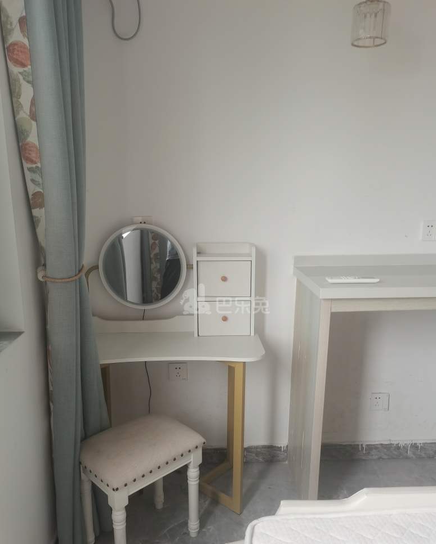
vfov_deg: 62.1
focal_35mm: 28
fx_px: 451
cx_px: 225
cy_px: 300
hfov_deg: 51.5
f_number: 1.8
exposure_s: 1/50
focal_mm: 5.58
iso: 125
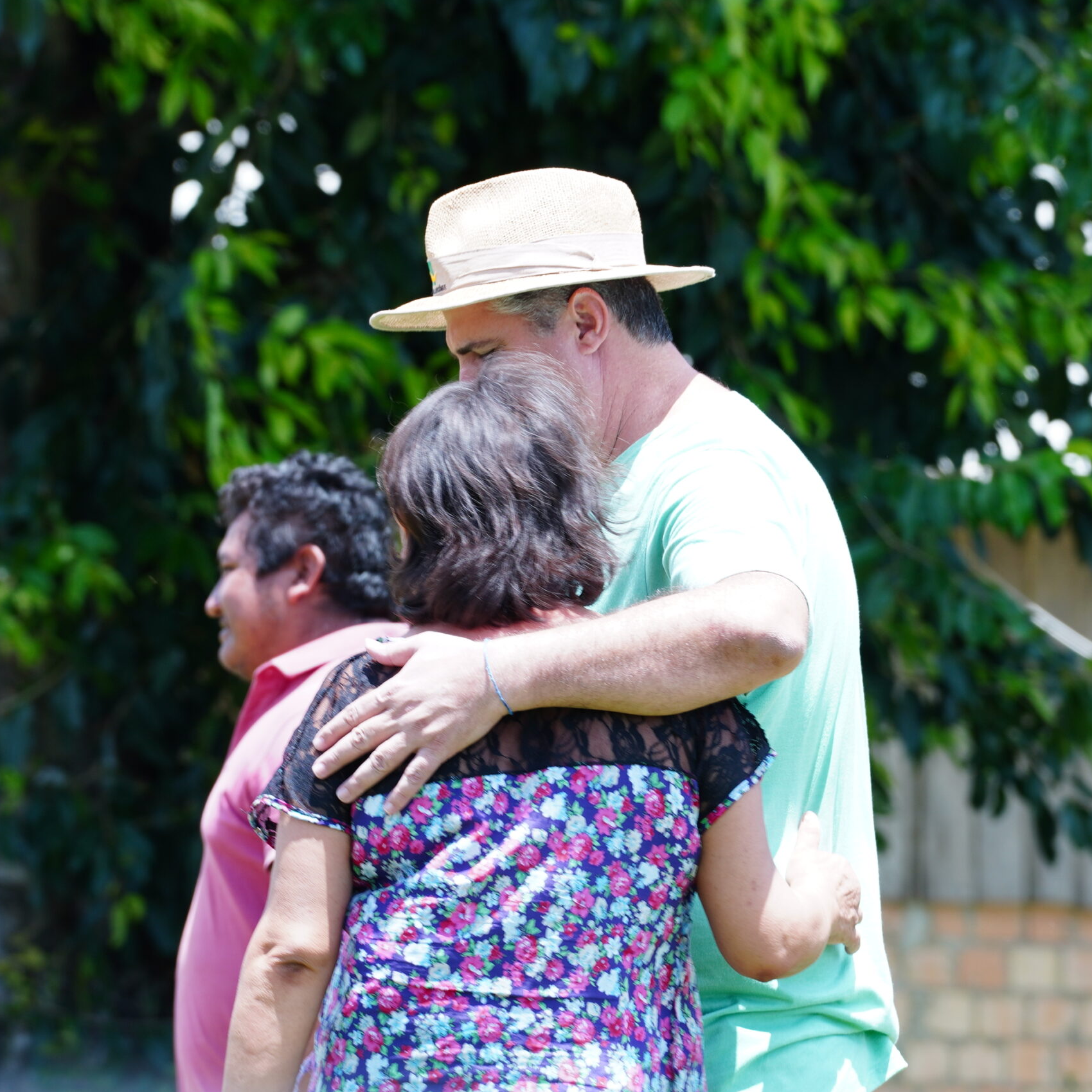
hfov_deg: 5.2
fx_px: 12122
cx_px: 580
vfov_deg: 5.2
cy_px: 546
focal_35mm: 340
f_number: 6.3
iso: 160
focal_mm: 177
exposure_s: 1/160
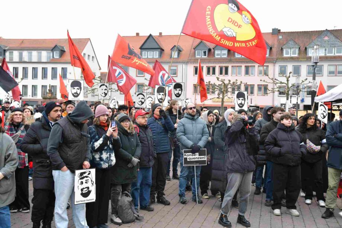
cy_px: 114
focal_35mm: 42
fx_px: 399
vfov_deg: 31.9
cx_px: 171
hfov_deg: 46.4
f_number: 7.1
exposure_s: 1/50
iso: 1600
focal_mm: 42
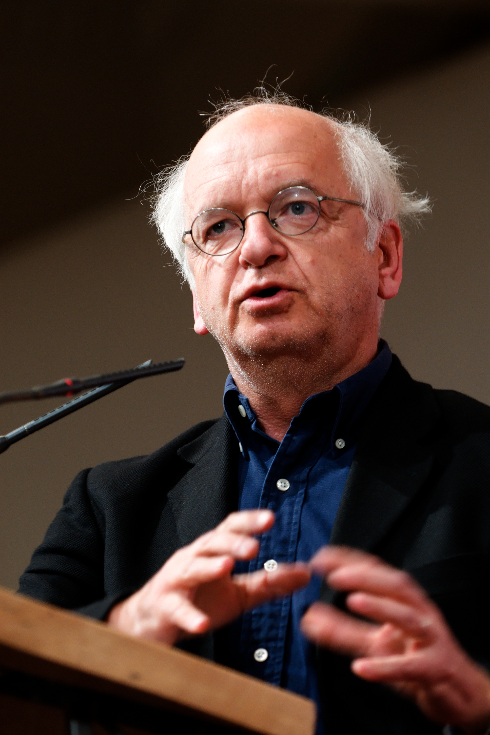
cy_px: 367
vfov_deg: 10.1
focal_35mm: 204
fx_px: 4154
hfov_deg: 6.8
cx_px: 246
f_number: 2.8
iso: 400
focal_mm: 135
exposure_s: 1/80
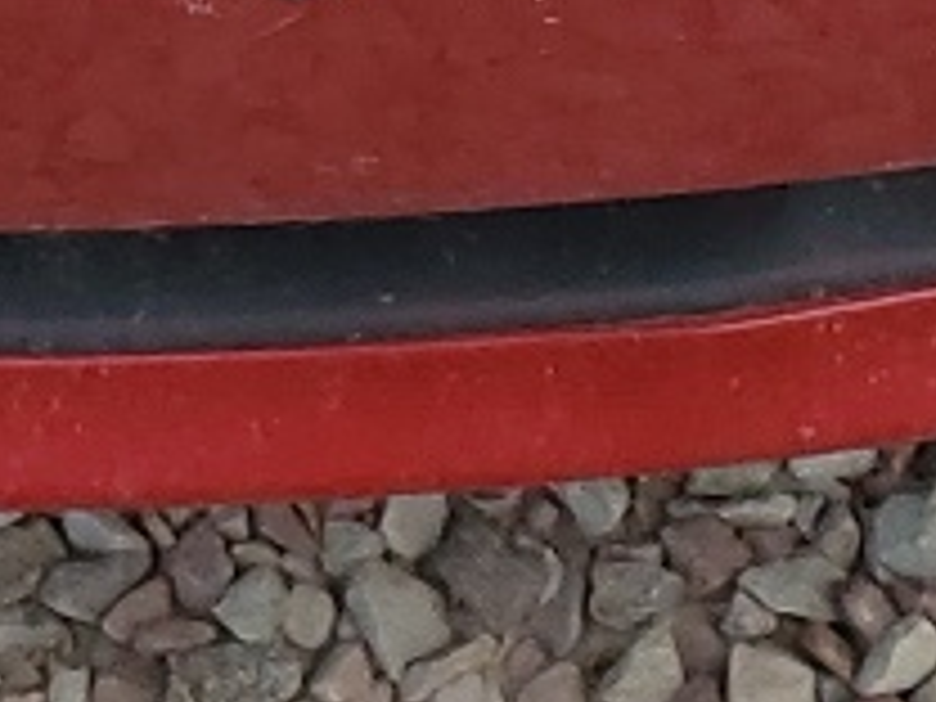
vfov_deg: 6.4
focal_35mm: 200
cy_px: -1818
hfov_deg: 9.9
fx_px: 5408
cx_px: 387
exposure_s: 1/1000
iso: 50
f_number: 1.5
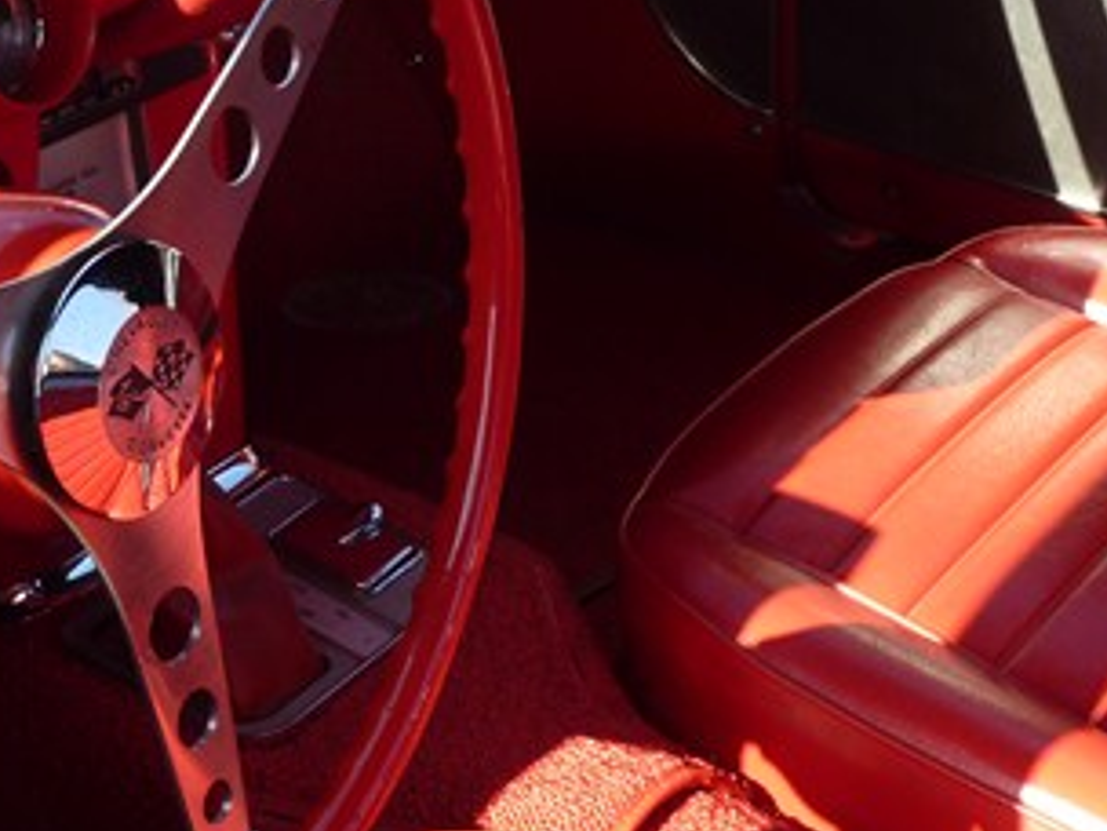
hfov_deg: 23.8
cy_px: 386
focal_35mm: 80
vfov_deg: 18.4
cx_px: 120
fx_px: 2558
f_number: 3.9
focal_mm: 6.7
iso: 80
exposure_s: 1/100
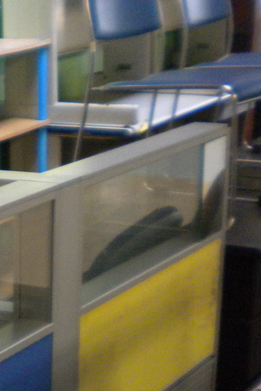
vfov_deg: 19.6
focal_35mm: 102
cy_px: 356
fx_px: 1109
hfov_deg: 11.8
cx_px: -278
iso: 374
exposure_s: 1/60
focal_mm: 6.3
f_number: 3.1
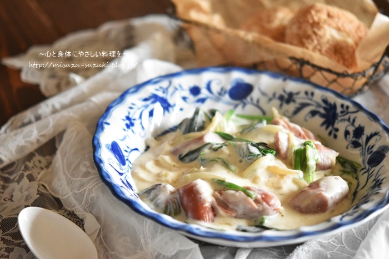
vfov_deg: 15.2
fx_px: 973
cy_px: 130
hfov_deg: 22.6
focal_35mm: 90
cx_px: 194
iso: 5000
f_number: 3
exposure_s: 1/2000
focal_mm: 60
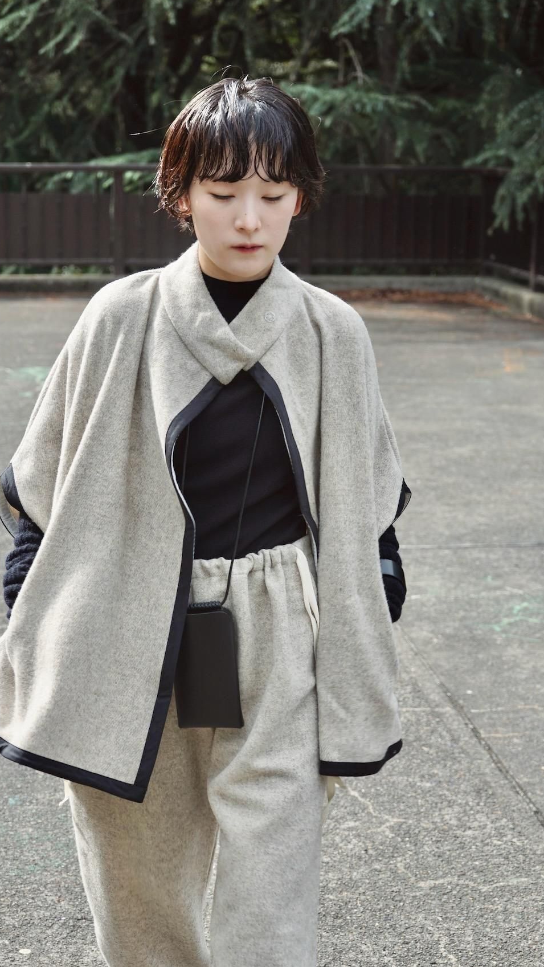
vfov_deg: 30.1
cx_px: 215
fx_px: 1794
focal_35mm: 70
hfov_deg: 17.2
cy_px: 488
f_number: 6.3
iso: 100
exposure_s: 1/200
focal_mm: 63
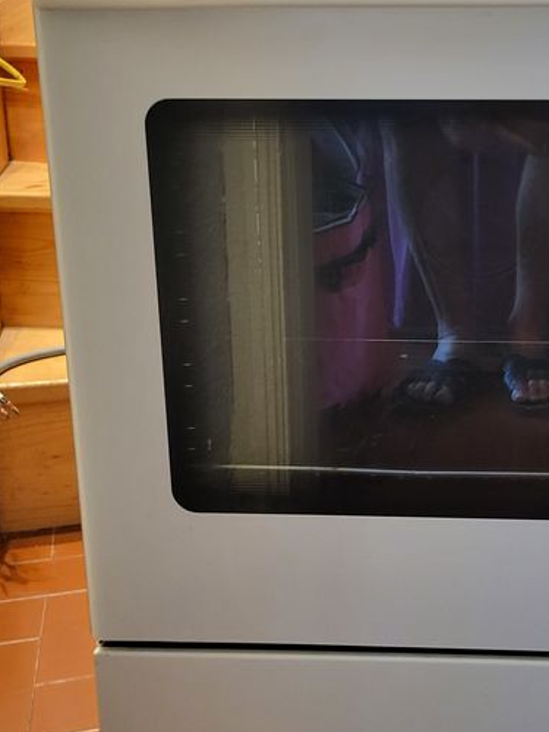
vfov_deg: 36.7
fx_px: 1100
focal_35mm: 52
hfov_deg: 27.4
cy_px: 302
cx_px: 451
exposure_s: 1/25
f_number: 1.8
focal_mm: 5.4
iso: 640
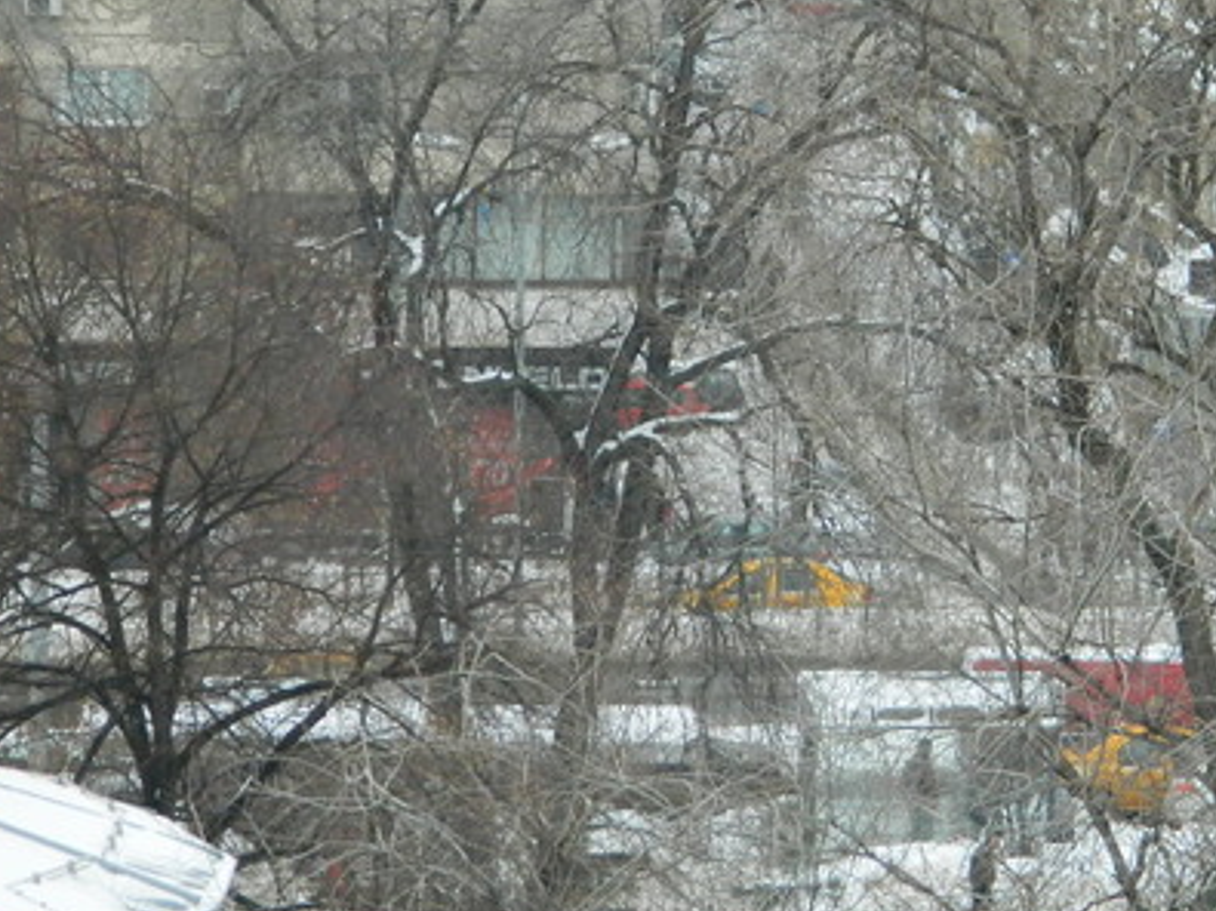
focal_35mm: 304
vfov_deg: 4.9
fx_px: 10676
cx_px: 1087
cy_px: 471
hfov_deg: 6.5
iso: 80
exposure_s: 1/200
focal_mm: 27
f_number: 4.9
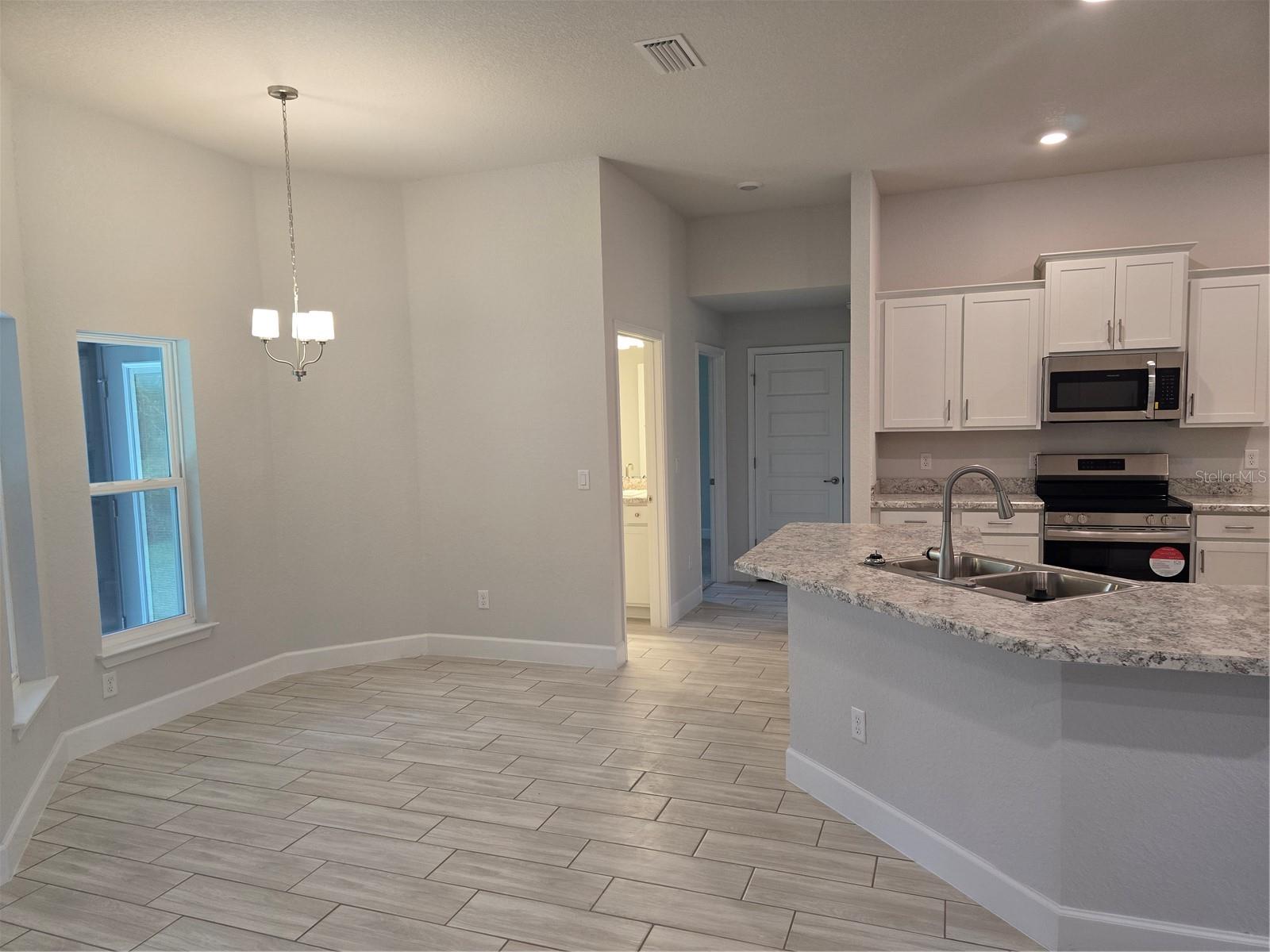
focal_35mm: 23
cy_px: 476
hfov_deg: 73.9
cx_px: 635
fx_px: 844
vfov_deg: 58.9
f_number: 1.7
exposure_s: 1/120
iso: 200
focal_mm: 6.3
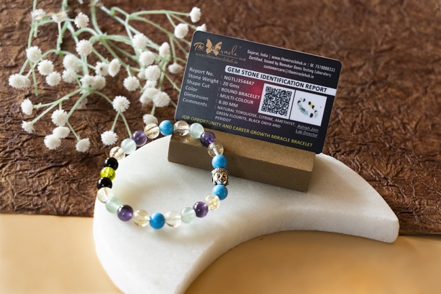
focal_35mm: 70
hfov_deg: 28.9
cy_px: 147
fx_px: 857
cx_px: 220
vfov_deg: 19.4
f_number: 8
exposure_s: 1/100
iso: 1600
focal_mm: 70
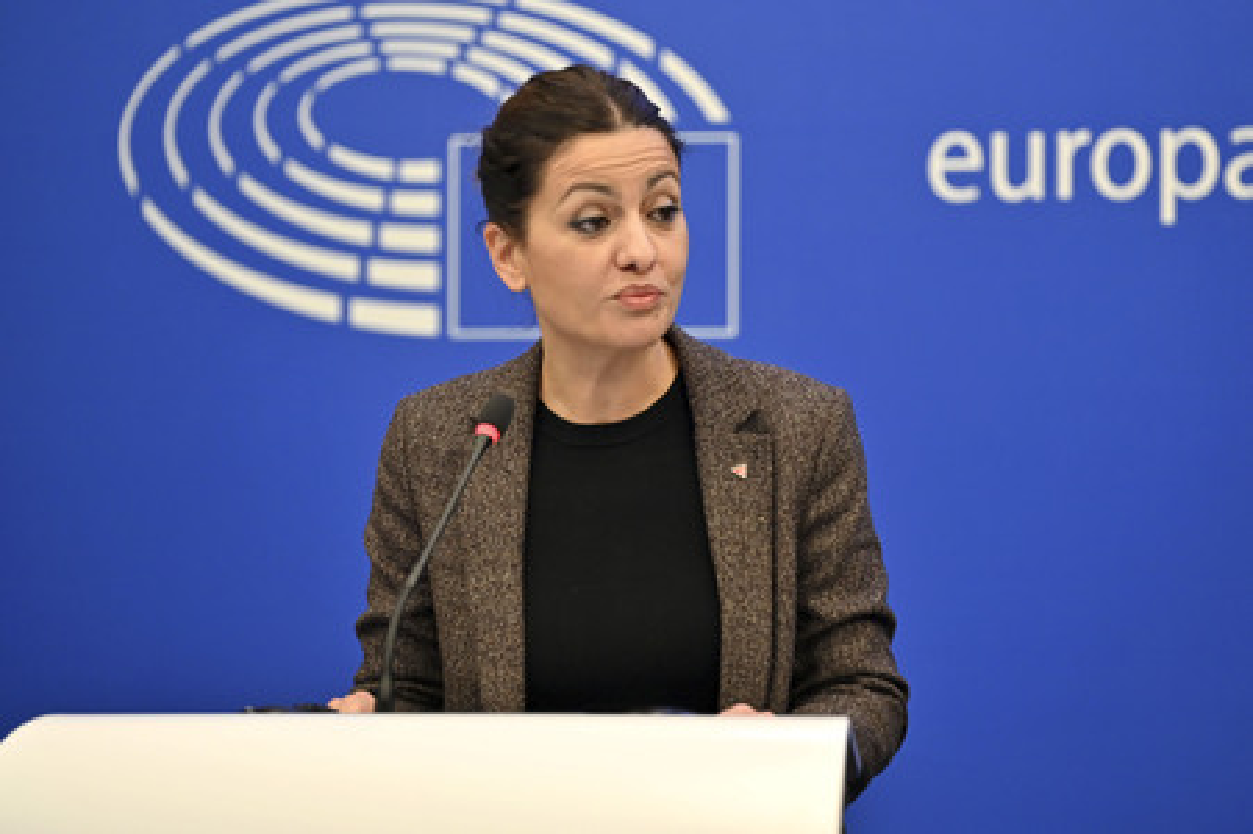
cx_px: 626
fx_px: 5043
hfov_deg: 14.2
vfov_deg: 9.4
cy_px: 417
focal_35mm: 145
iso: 640
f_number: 2.8
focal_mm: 145
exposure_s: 1/160
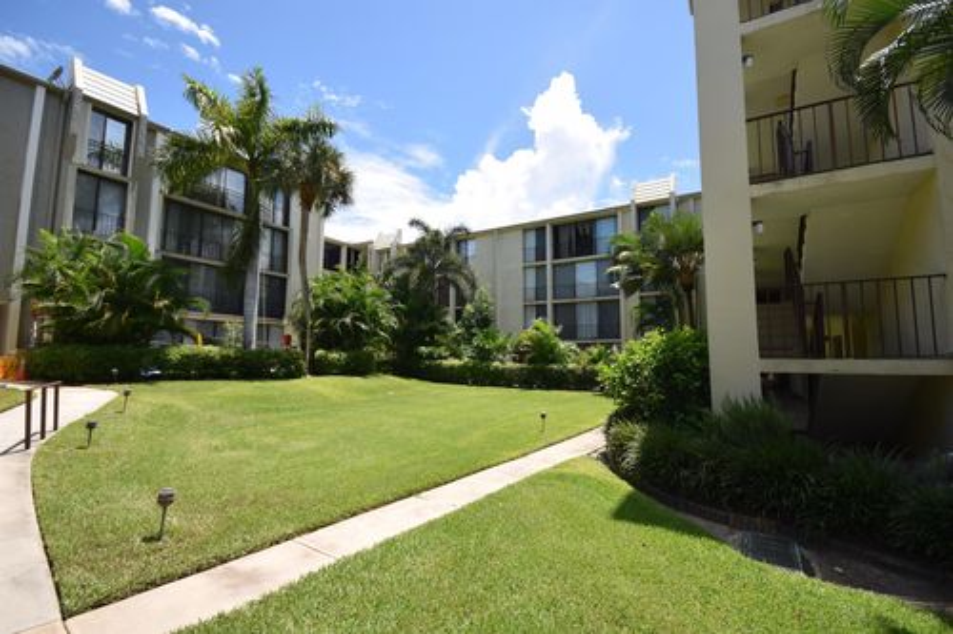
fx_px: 397
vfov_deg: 77.3
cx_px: 476
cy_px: 317
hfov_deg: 100.4
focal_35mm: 15
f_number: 8
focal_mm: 10
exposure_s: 1/200
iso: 100
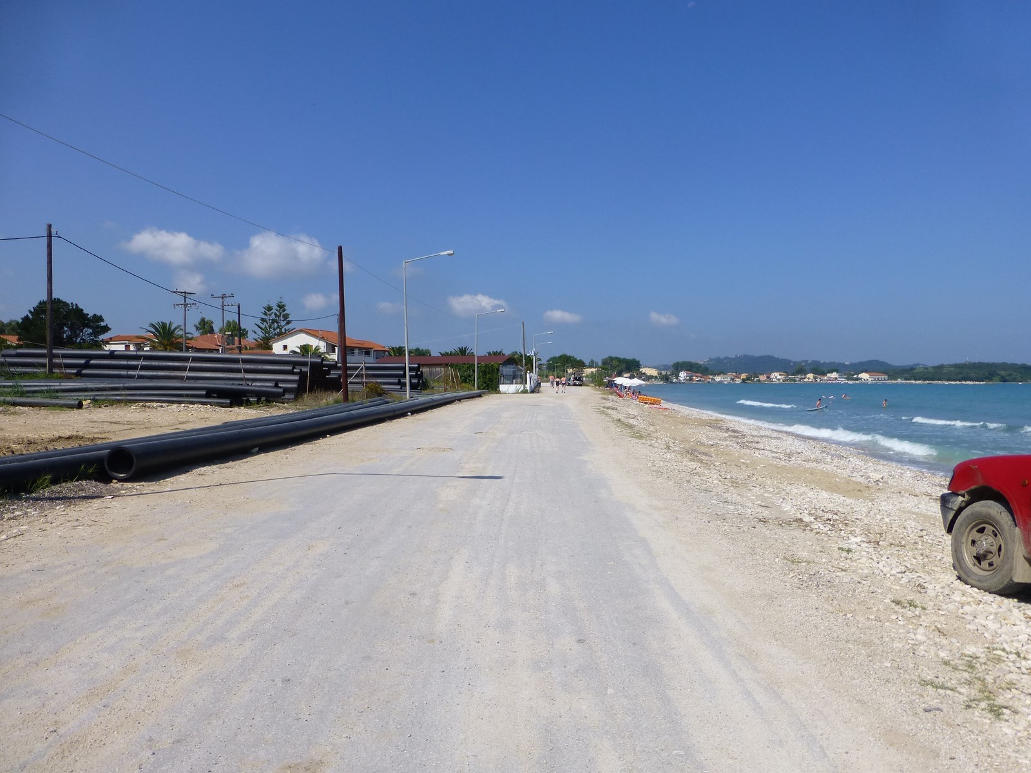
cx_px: 516
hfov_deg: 71.6
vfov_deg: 56.8
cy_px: 386
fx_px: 715
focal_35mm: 24
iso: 100
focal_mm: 4.3
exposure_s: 1/2000
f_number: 4
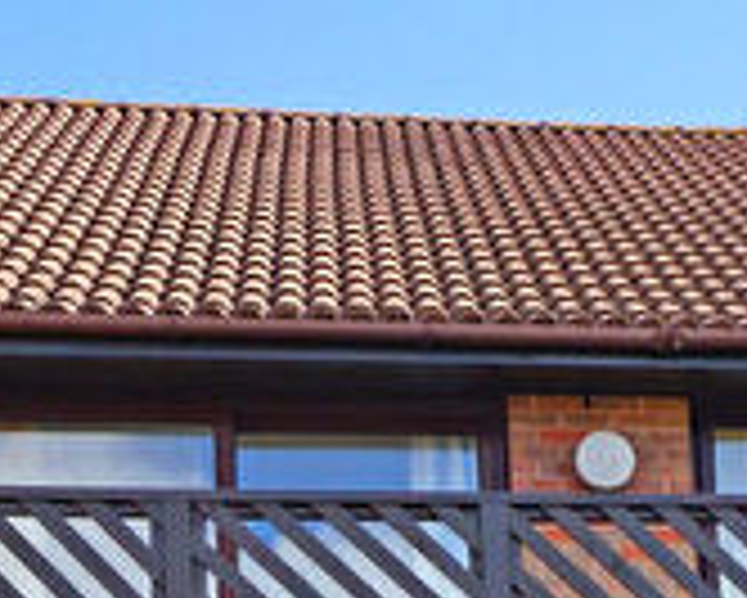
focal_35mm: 107
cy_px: 978
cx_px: 850
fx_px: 2367
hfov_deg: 17.3
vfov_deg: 13.3
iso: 100
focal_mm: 18
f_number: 9
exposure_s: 1/100
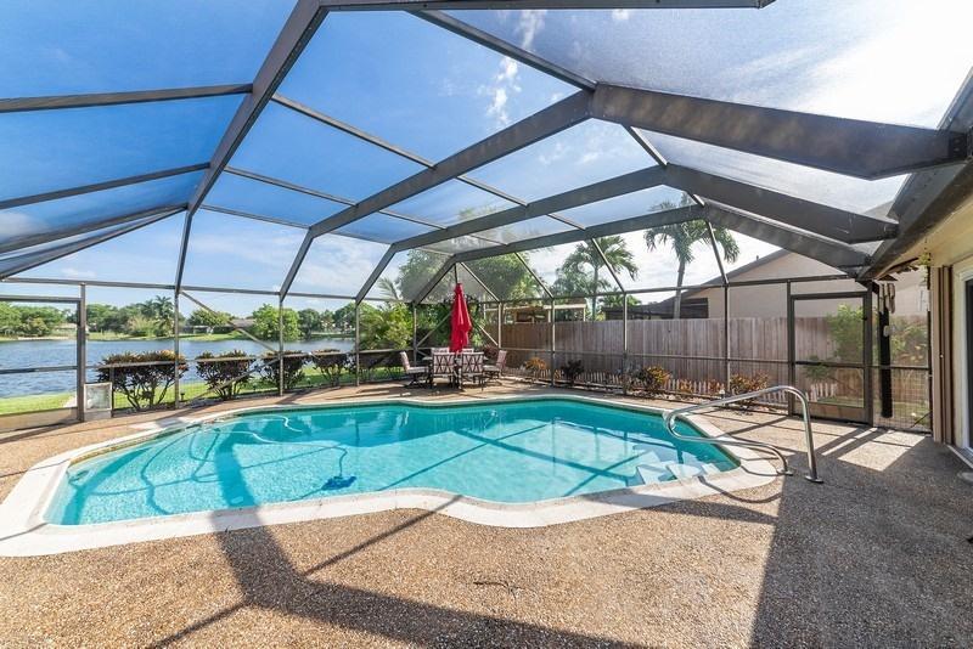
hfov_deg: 112.6
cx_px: 486
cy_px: 324
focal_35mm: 12
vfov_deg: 90.1
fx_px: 324
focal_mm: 12
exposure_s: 1/80
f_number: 11
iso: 200
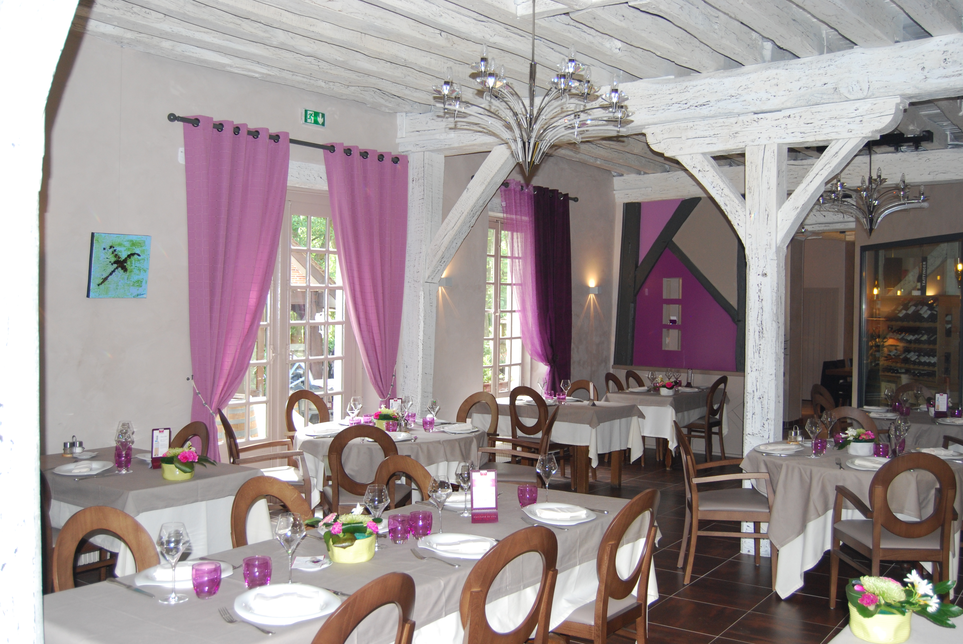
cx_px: 482
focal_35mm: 34
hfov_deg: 55.0
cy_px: 322
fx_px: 924
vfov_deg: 38.5
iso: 400
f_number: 3.8
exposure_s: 1/60
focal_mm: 23
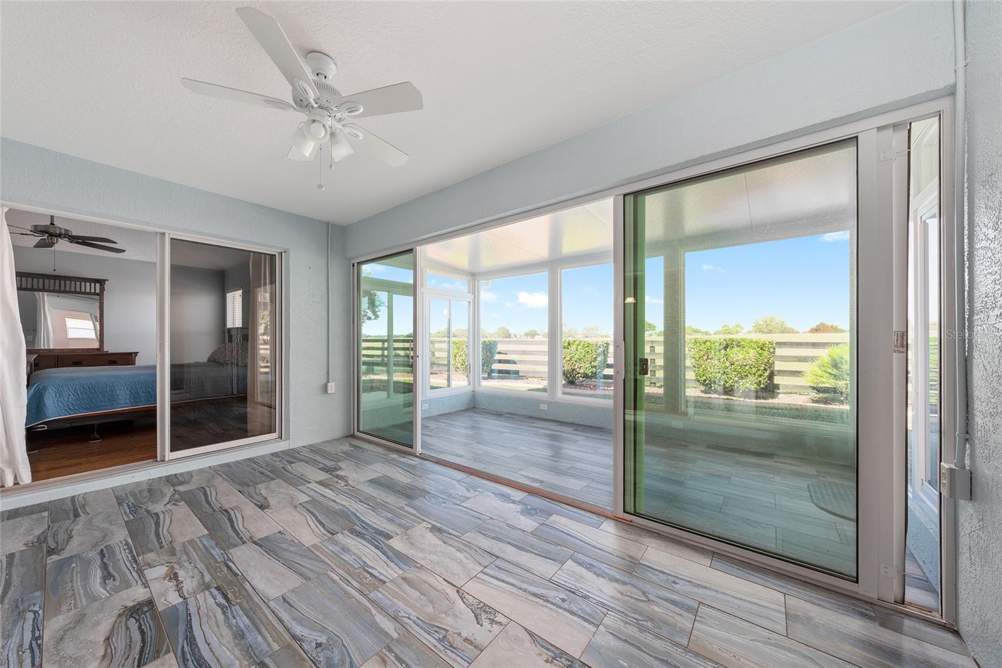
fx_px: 334
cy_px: 334
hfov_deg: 112.6
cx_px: 501
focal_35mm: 12
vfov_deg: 90.0
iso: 125
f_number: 7.1
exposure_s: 1/10
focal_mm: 12
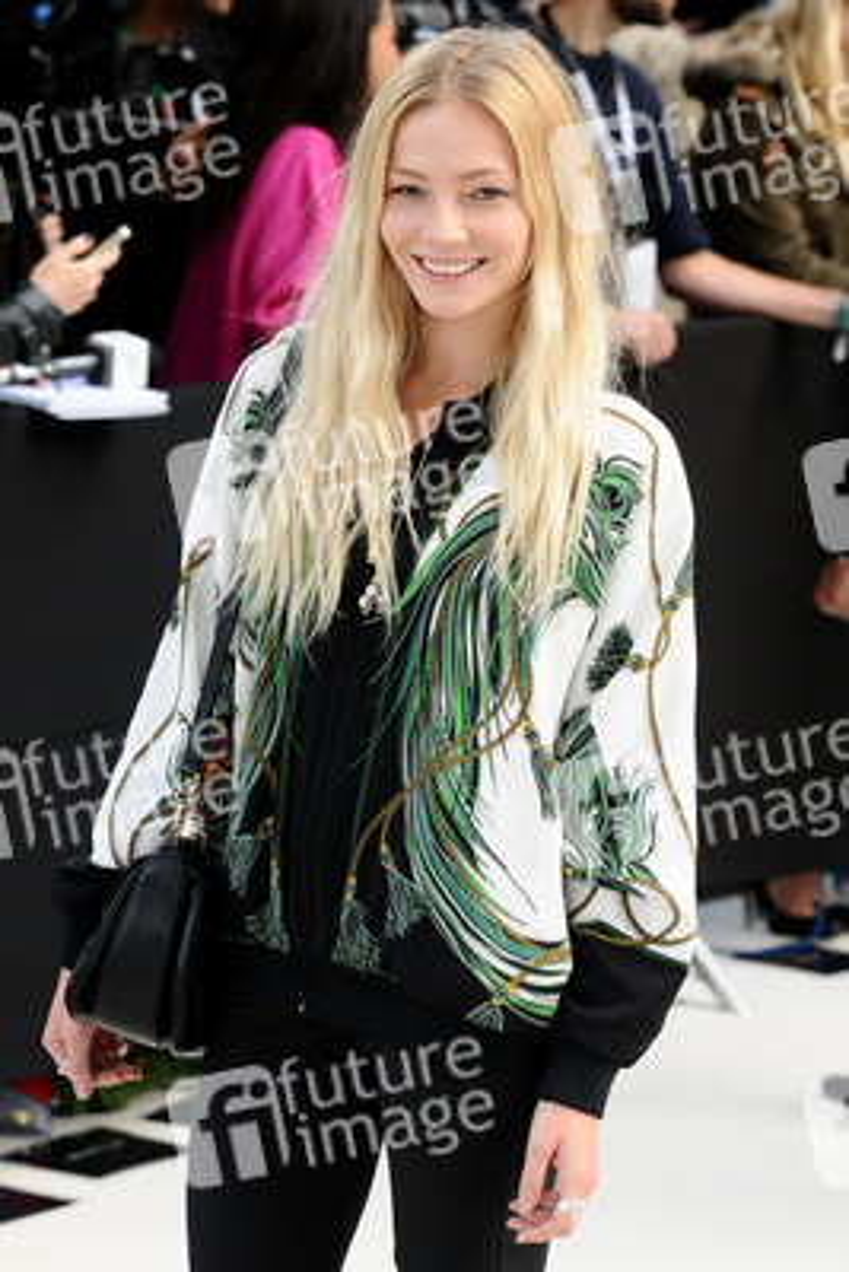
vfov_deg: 13.0
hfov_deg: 8.7
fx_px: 5566
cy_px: 636
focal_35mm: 158
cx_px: 424
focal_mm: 105
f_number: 5.6
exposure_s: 1/250
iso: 320
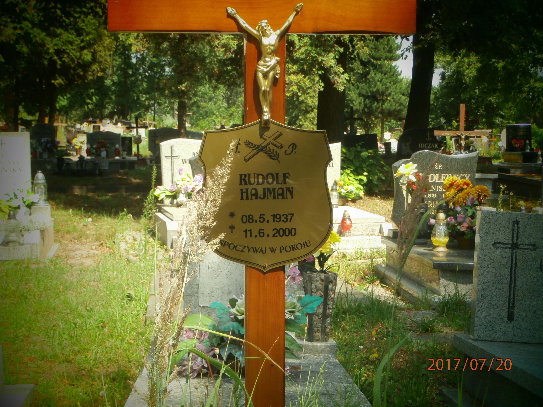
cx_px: 272
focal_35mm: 68
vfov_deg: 21.6
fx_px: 1067
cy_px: 204
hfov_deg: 28.6
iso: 100
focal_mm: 12.1
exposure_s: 1/160
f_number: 4.7
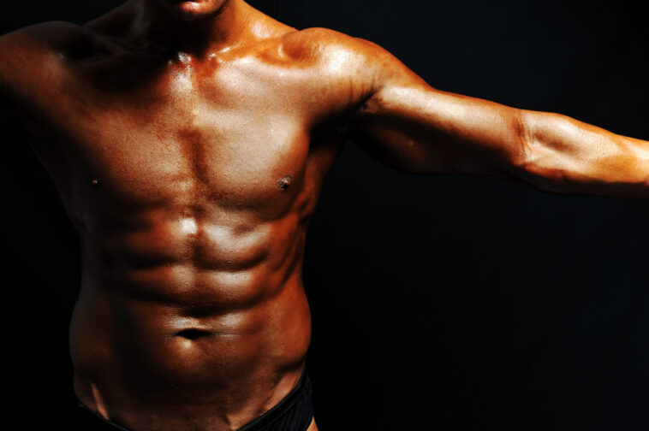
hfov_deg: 34.5
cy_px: 216
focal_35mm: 58
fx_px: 1045
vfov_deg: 23.3
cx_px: 324
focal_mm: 58
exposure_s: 1/80
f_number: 14
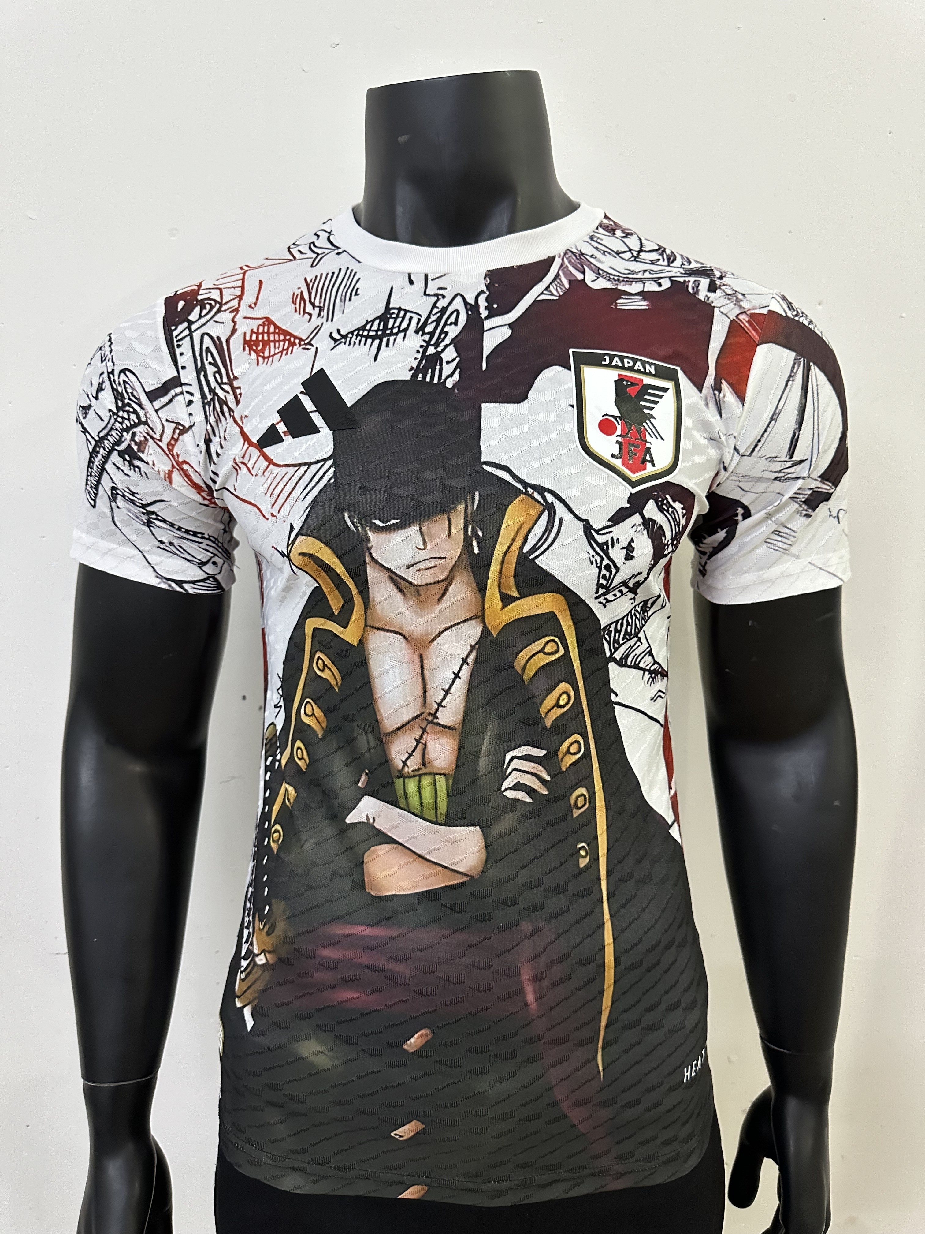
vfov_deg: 71.6
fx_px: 855
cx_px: 462
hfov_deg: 56.8
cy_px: 617
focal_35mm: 24
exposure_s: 1/50
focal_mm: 6.86
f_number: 1.78
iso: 500
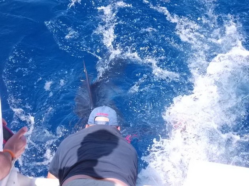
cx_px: 124
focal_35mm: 113
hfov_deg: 17.4
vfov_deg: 13.1
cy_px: 93
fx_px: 813
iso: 320
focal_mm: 16
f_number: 5.8
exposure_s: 1/500
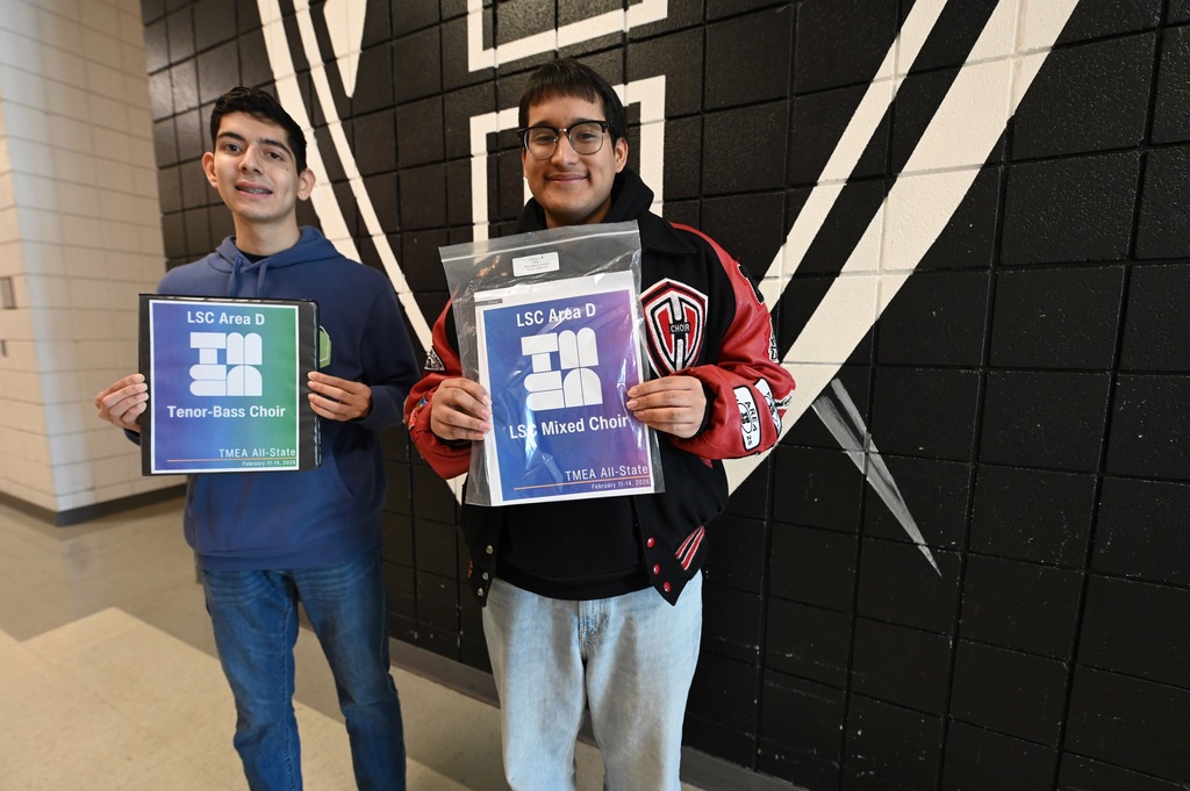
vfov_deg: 77.2
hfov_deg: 100.4
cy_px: 396
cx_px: 595
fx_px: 495
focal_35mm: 15
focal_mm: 15
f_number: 2.8
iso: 2000
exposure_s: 1/160
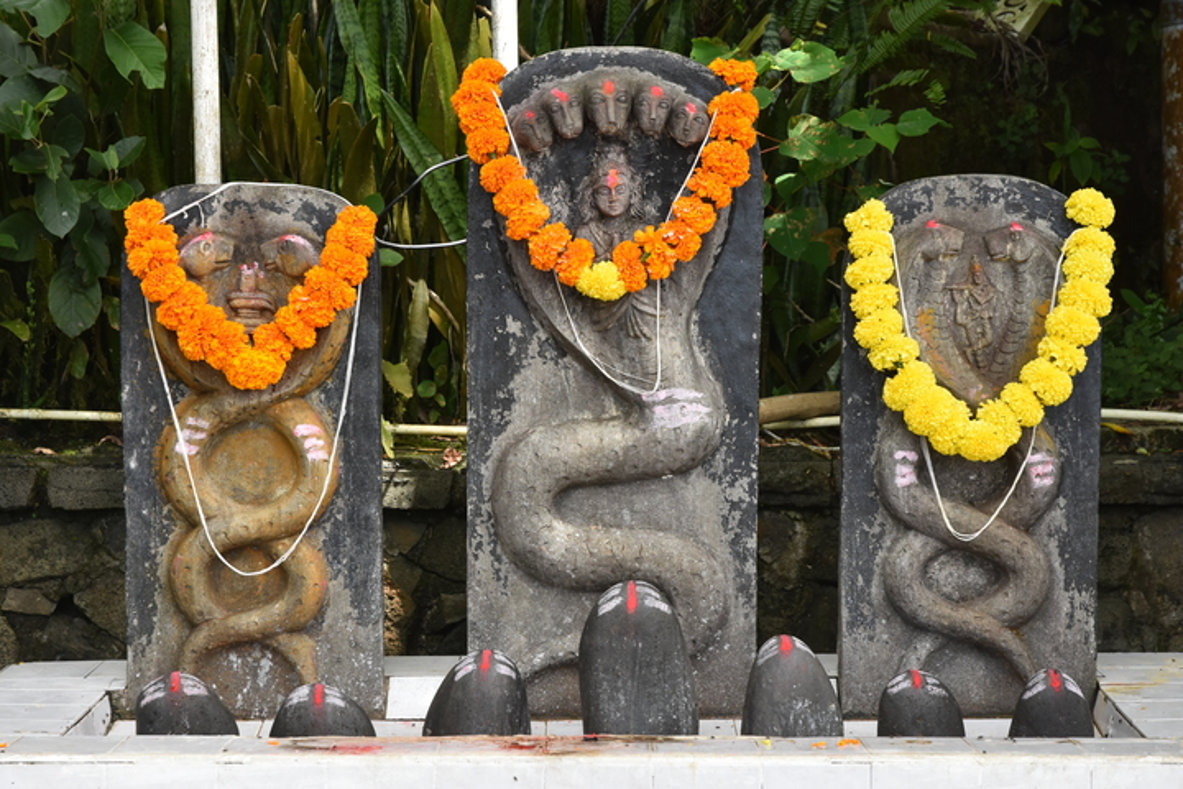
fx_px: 2859
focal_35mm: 87
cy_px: 394
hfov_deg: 23.4
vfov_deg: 15.7
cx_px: 592
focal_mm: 58
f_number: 8
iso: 800
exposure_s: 1/500
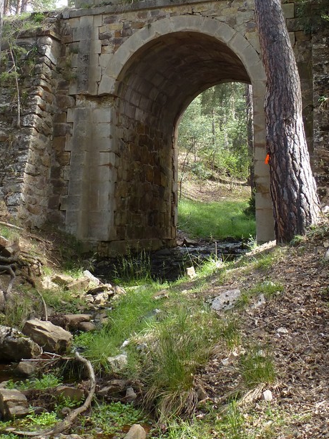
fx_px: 595
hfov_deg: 30.9
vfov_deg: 39.5
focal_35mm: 47
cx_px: 182
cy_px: 118
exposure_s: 1/60
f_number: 3.3
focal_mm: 4.3
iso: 100
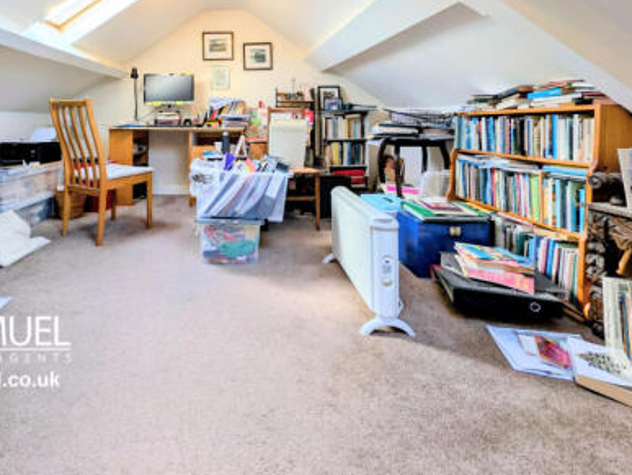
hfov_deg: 86.4
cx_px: 247
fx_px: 329
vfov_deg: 67.6
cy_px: 125
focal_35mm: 18
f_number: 1.95
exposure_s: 1/25.3
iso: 37
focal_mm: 2.23
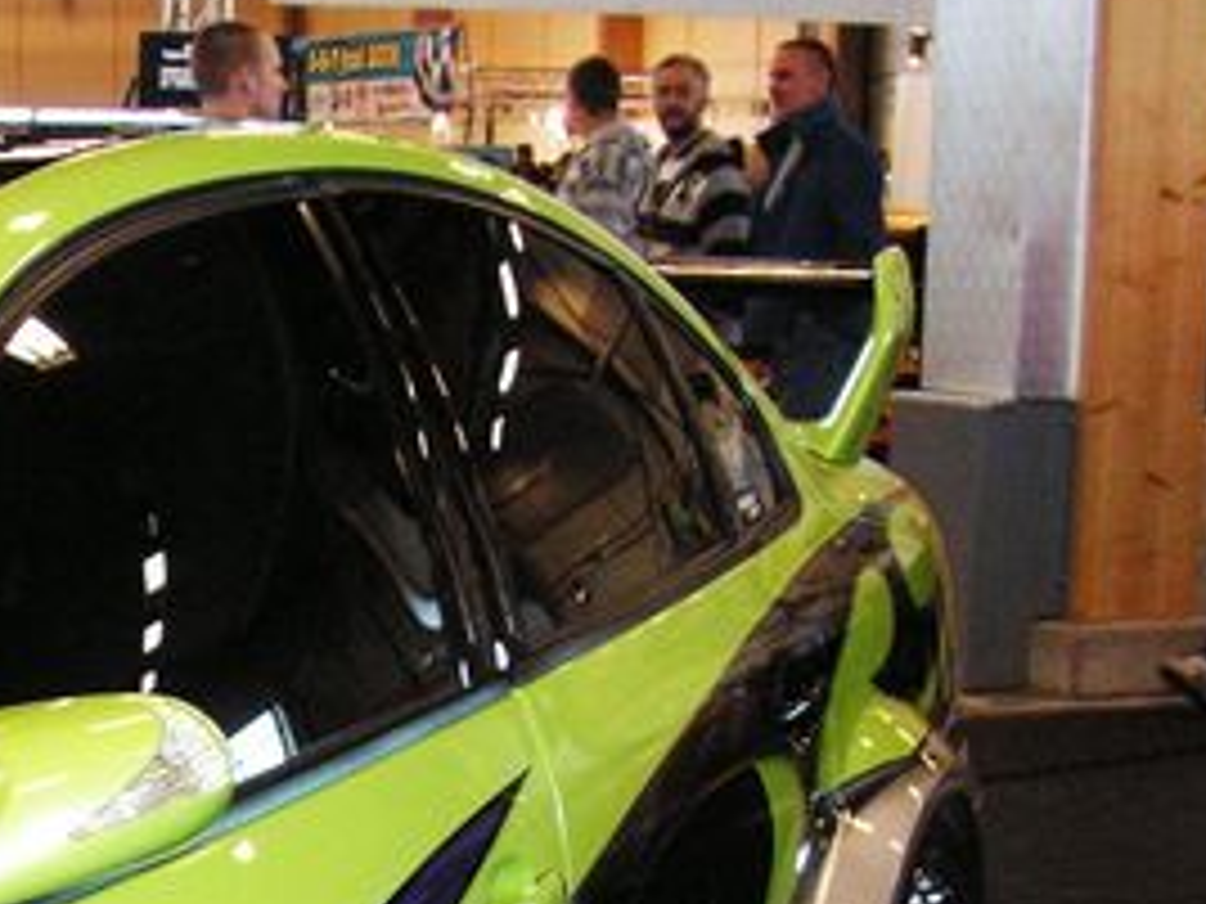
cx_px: 104
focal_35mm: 86
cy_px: 1007
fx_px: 2996
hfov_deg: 22.2
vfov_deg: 16.6
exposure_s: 1/40
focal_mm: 6
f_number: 3.2
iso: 160
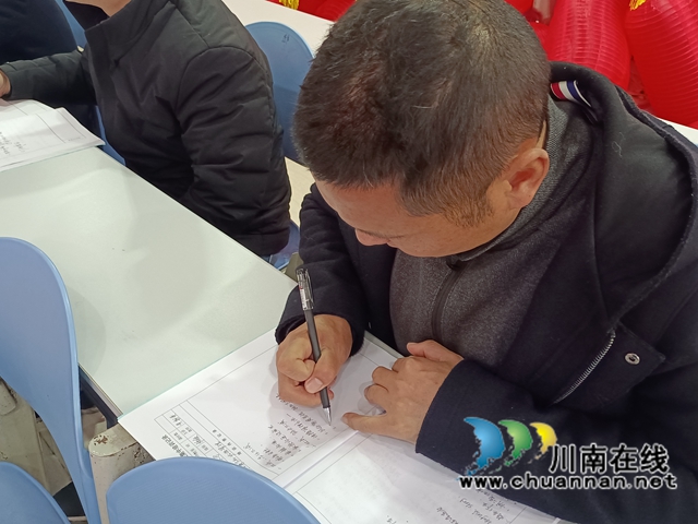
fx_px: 665
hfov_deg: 55.4
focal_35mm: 33
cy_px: 262
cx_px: 349
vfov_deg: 42.9
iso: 1292
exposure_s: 1/25
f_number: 1.79
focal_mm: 4.71
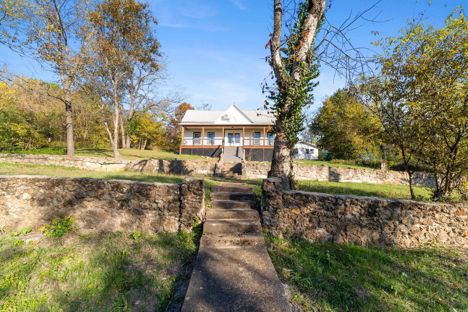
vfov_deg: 77.3
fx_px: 195
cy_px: 156
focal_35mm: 15
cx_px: 234
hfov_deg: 100.4
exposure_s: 1/60
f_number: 9
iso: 200
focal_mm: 10
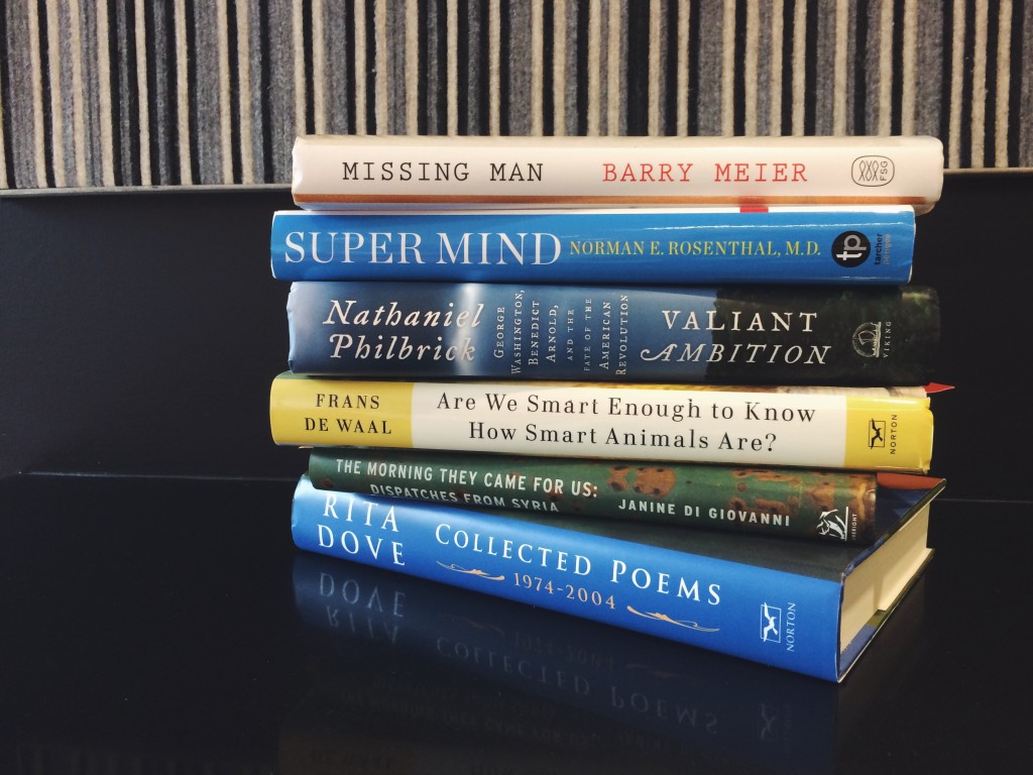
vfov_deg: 48.2
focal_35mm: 29
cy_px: 388
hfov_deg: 61.7
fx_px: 865
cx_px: 516
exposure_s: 1/30
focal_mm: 4.15
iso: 100
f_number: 2.2
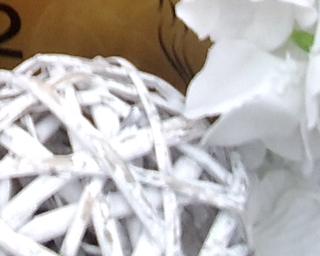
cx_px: -126
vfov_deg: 10.6
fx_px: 1326
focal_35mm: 140
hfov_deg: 13.2
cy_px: -145
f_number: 2.4
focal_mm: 2.39
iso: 100
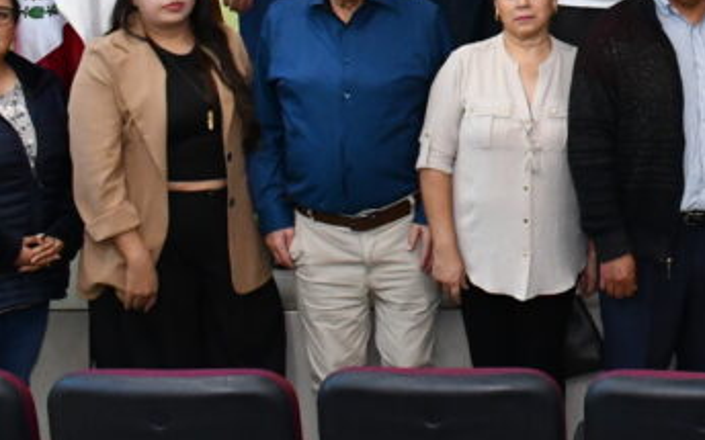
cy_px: -165
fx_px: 1748
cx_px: 883
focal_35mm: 91
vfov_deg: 13.7
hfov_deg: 21.0
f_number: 10
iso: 3200
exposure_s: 1/80
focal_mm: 20
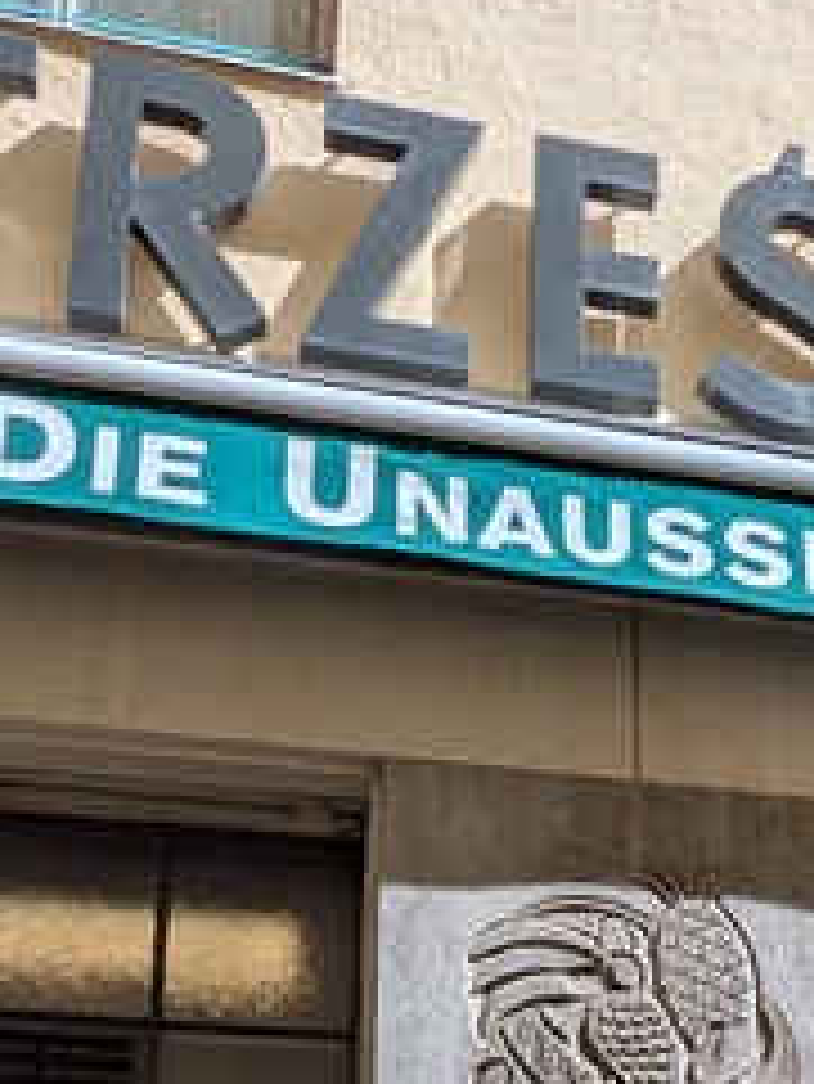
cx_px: 899
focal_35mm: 68
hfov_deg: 20.6
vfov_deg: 25.8
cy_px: 1268
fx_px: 2130
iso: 34
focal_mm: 2.35
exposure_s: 1/756
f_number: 2.2
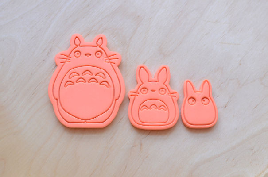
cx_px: 134
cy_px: 88
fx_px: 468
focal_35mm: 63
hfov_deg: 32.0
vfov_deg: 21.4
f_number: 9
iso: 100
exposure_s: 1/6
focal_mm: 42
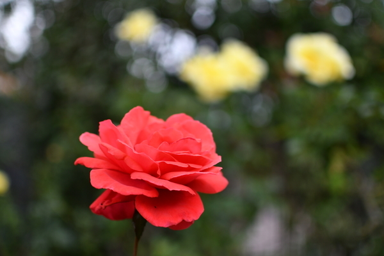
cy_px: 128
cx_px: 192
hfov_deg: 37.9
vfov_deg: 25.8
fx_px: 560
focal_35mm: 52
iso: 400
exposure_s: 1/2000
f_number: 1.8
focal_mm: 35
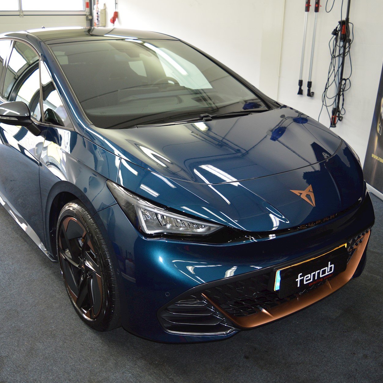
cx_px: 132
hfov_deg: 46.6
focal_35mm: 35
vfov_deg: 47.2
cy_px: 193
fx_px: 438
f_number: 3.5
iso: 400
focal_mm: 18
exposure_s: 1/60
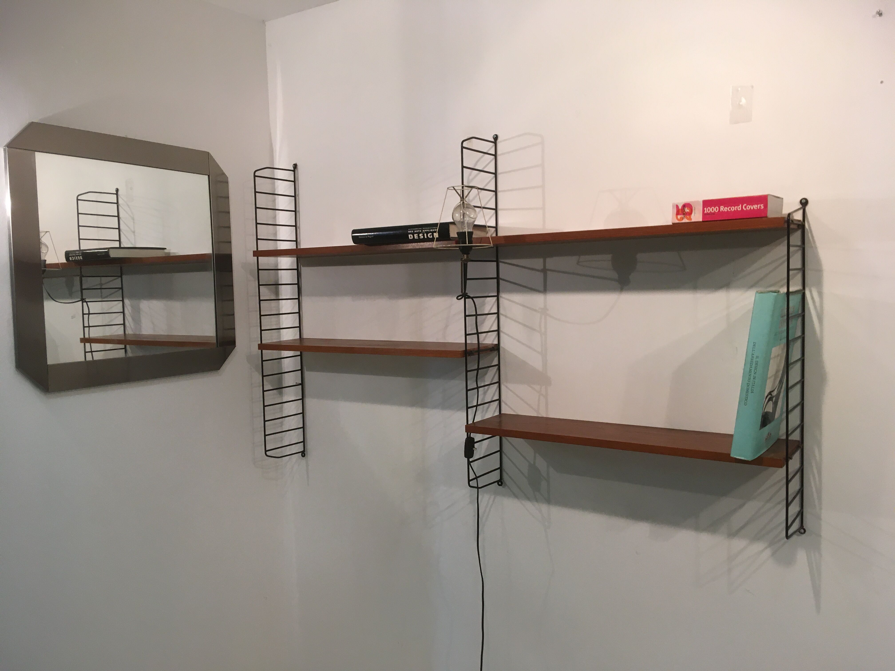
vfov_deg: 48.2
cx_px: 448
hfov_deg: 61.7
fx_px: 750
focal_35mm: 29
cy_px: 336
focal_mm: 4.15
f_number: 2.2
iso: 40
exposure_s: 1/33
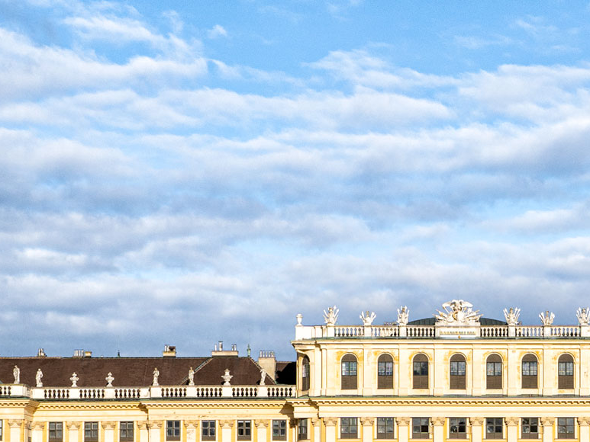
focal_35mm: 95
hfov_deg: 20.4
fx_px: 1621
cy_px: 280
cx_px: 456
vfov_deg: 15.5
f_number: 8
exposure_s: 1/800
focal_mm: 23.6
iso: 100
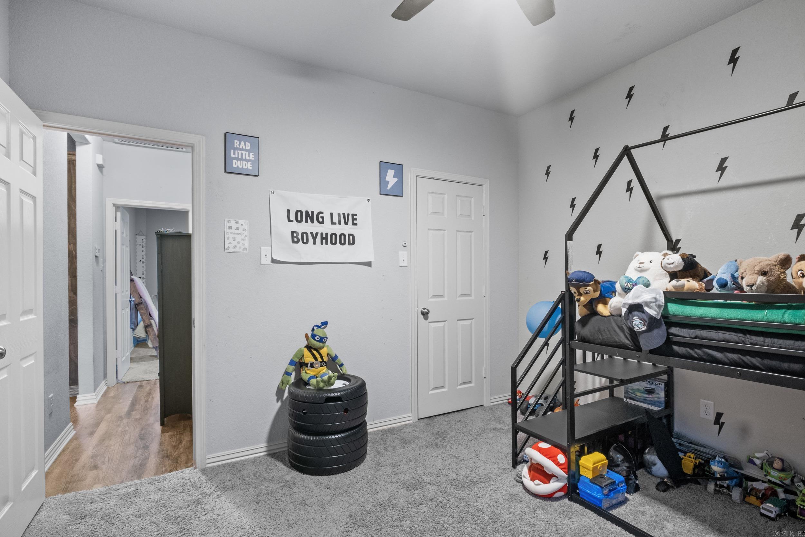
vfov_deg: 70.4
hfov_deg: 93.3
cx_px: 402
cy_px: 268
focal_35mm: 17
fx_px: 380
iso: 800
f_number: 10
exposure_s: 3
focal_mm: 11
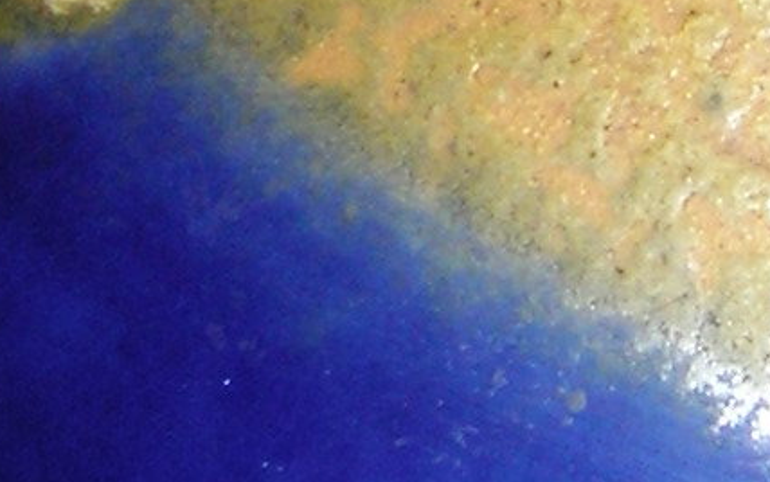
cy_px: 67
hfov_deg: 9.0
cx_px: 916
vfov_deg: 5.7
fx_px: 4850
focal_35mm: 231
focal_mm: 60
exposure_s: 1/60
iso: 100
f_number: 2.8
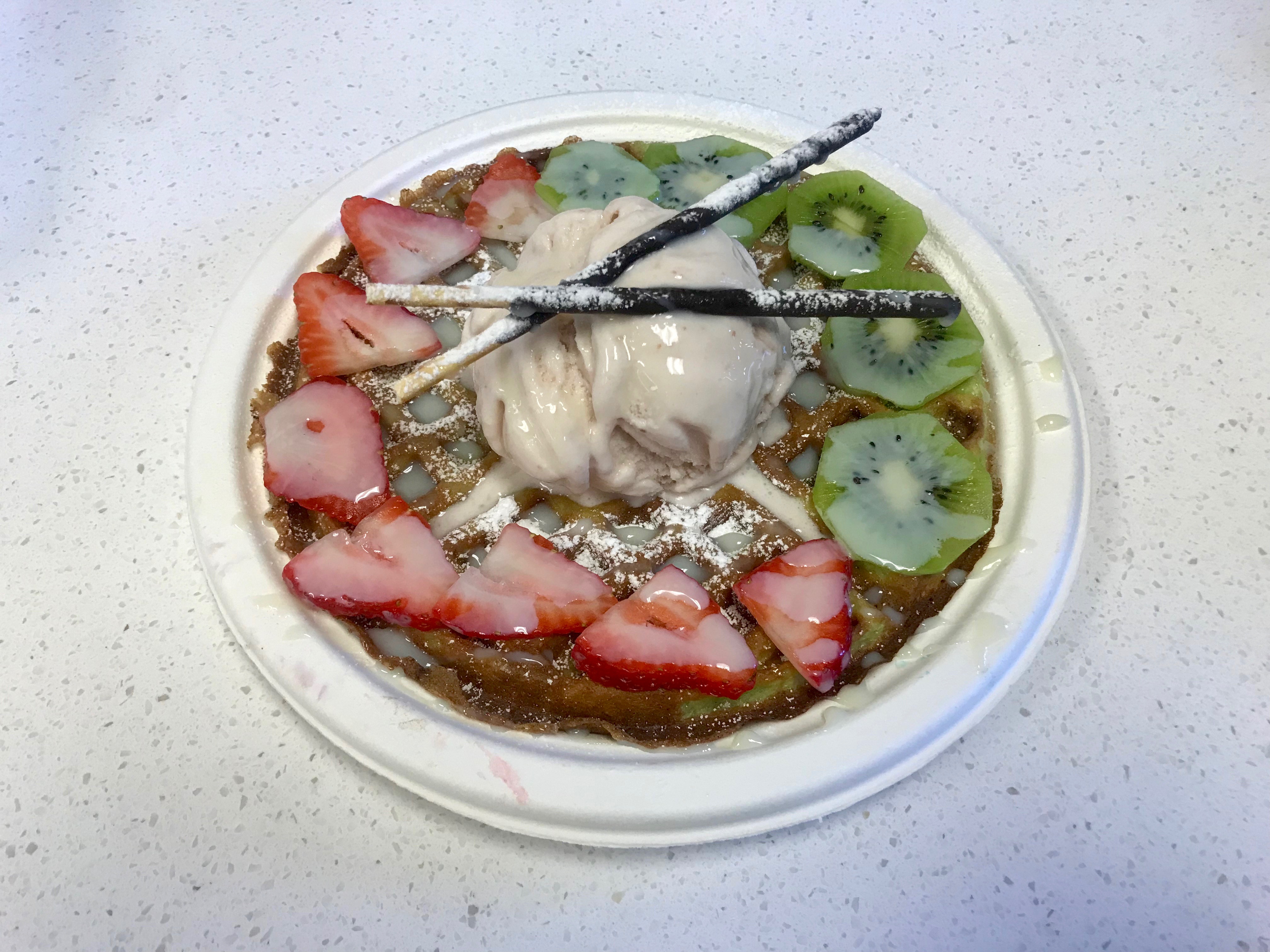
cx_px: 635
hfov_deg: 63.4
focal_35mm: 28
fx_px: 1027
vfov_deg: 49.7
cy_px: 476
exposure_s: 1/30
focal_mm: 3.99
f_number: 1.8
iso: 25
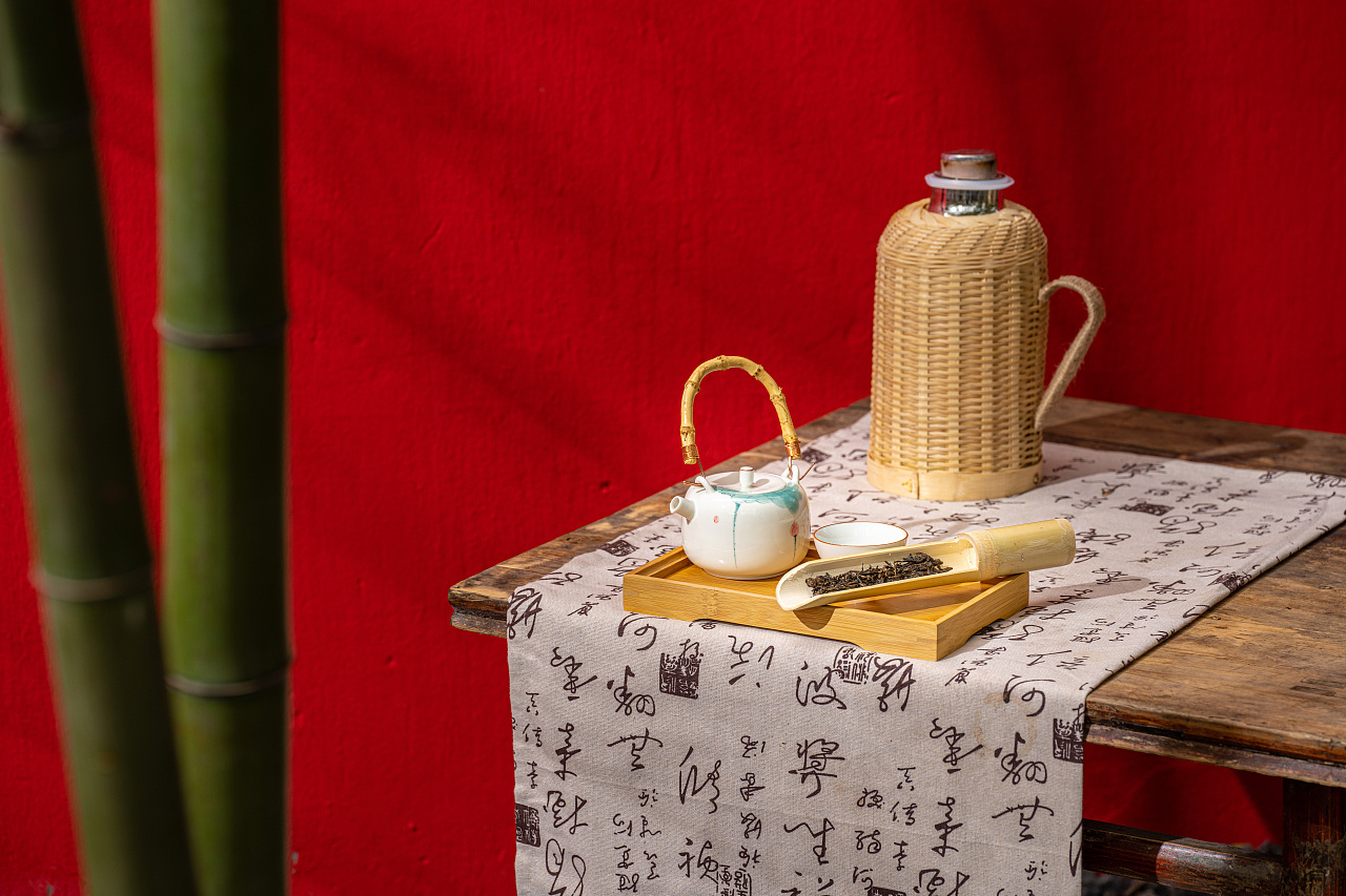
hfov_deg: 19.5
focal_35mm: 105
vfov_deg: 13.0
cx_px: 673
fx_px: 3925
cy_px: 448
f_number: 5
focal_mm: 105
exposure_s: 1/200
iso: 100
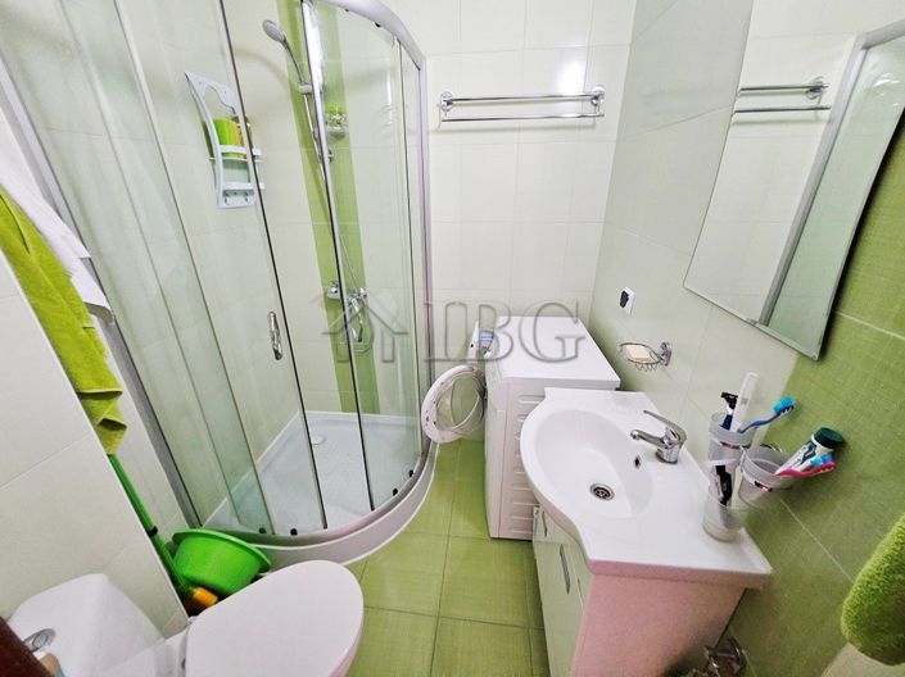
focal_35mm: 13
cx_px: 452
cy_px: 338
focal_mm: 1.7
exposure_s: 1/33.3
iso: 400
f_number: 2.2
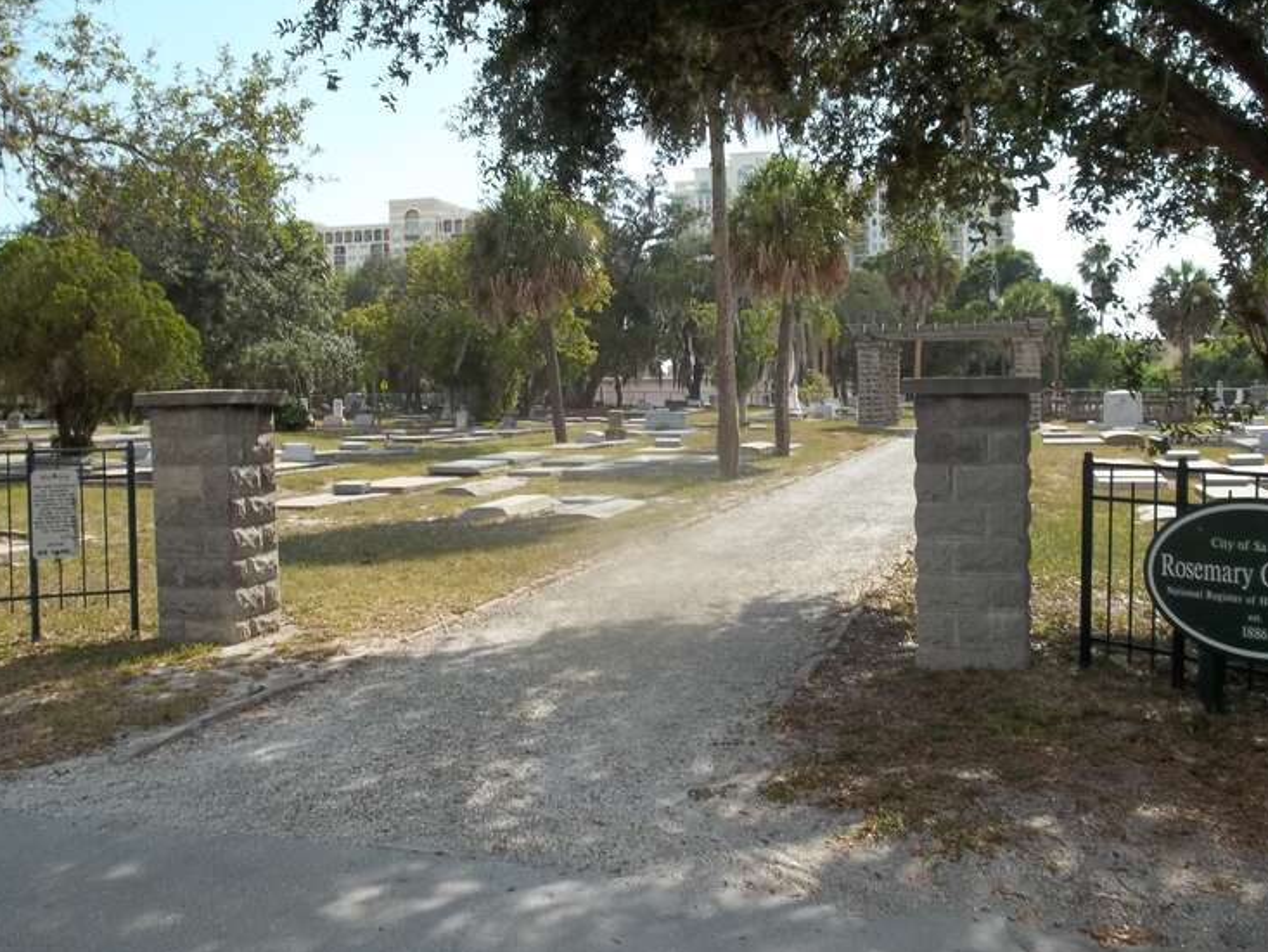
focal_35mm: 36
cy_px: 441
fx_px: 1319
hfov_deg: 51.3
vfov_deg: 39.6
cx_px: 656
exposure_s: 1/125
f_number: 8
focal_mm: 5.9
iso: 64
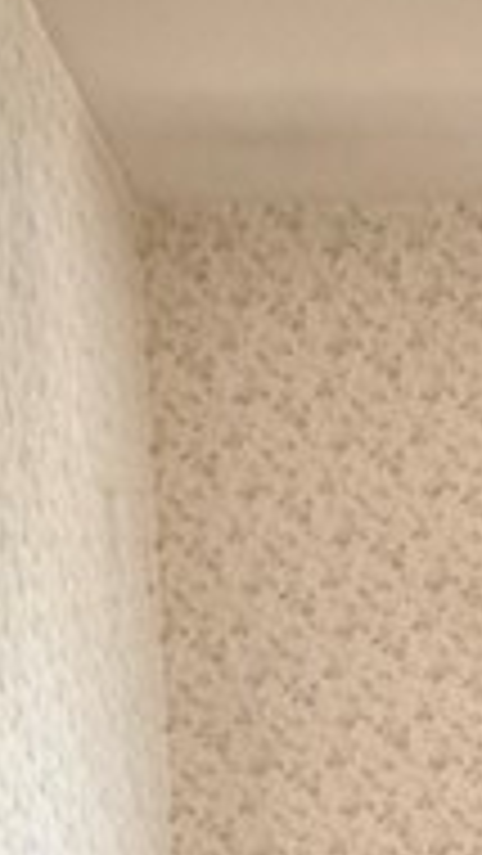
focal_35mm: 82
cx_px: 459
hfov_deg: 14.6
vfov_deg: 23.8
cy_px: 1004
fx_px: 1861
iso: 500
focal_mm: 2.22
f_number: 2.2
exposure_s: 1/120
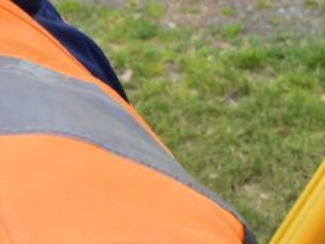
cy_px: -271
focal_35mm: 98
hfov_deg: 20.0
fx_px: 920
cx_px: 181
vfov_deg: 12.8
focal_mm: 5.4
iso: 25
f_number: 1.8
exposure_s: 1/228
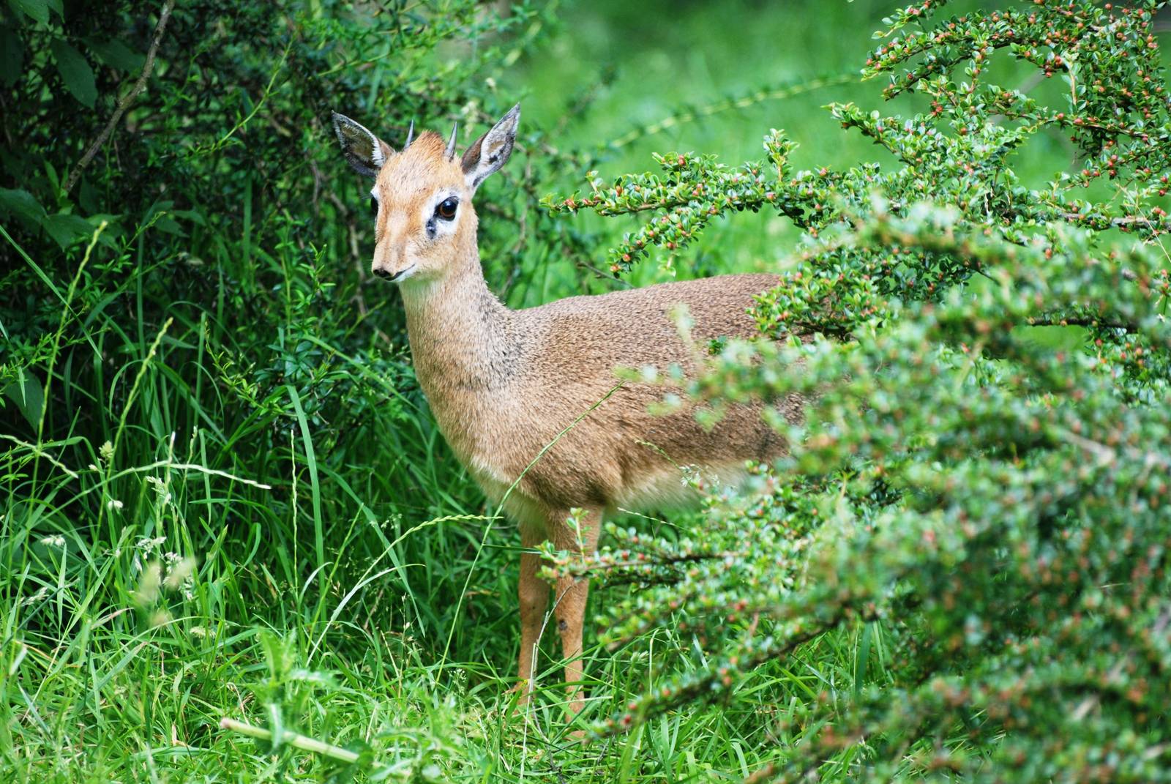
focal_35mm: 330
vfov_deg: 4.2
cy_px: 392
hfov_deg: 6.2
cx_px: 586
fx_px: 10747
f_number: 5.3
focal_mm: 220
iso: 400
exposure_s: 1/200
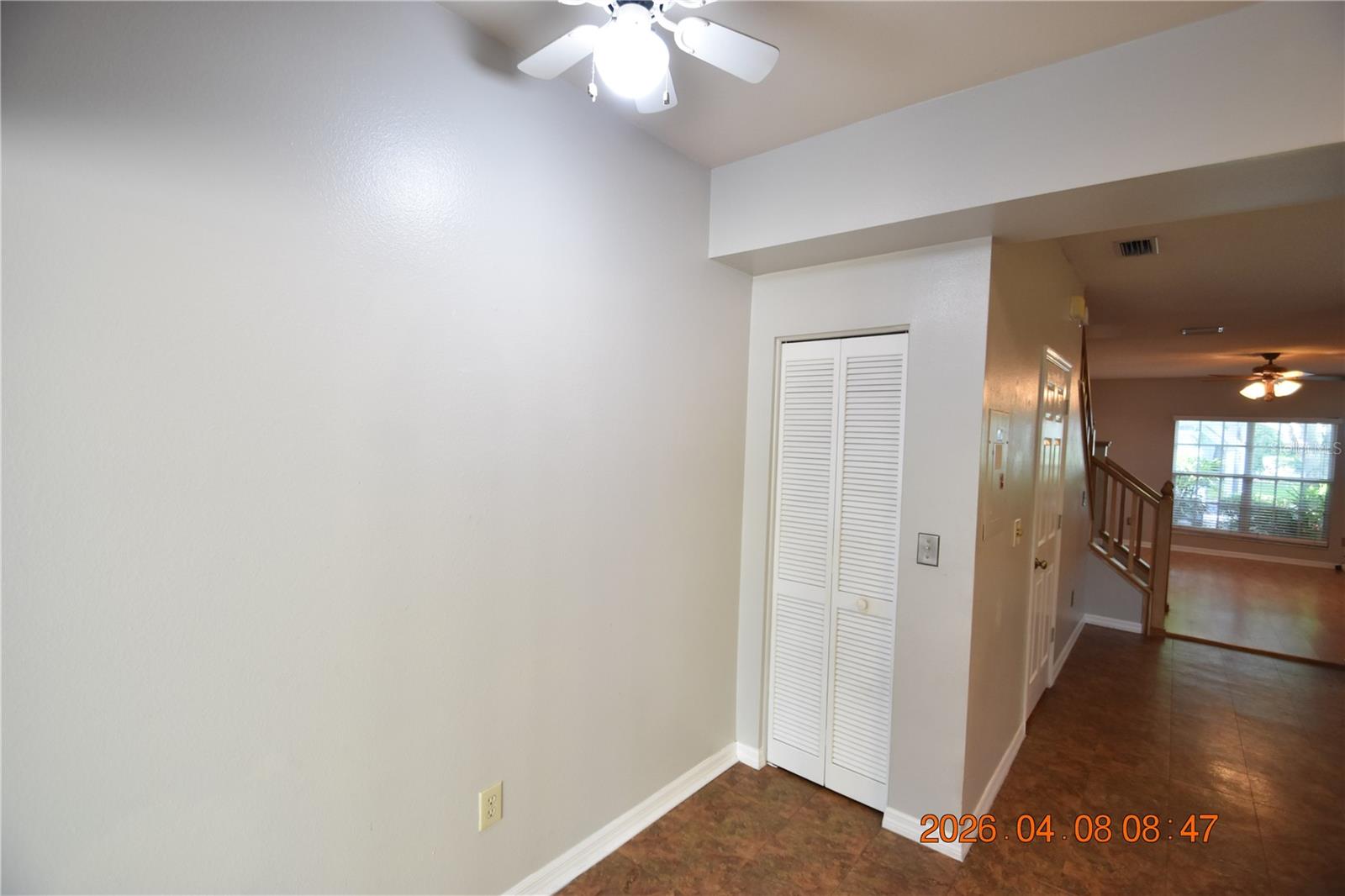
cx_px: 672
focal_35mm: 15
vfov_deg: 77.3
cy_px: 448
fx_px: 560
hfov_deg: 100.4
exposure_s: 1/45
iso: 800
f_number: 3.5
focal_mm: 10
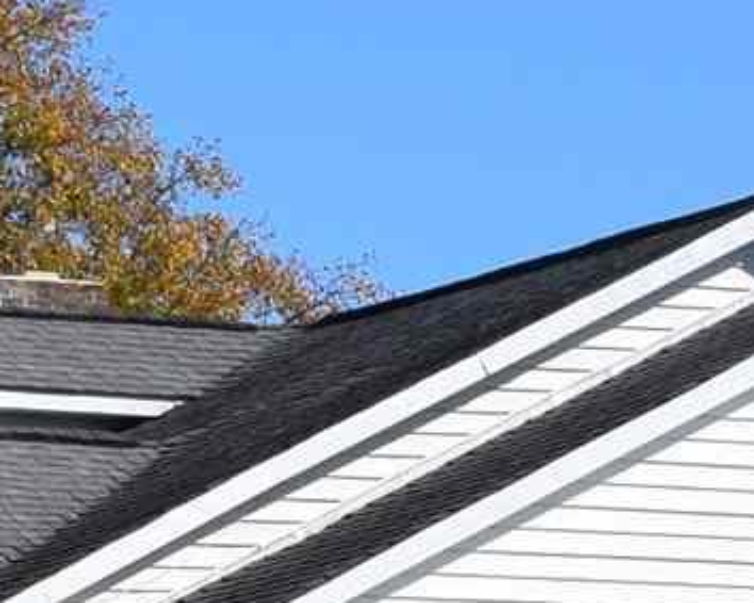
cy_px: 870
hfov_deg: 6.6
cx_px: 801
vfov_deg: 5.2
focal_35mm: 293
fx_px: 6537
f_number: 10
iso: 200
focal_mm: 24
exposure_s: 1/400
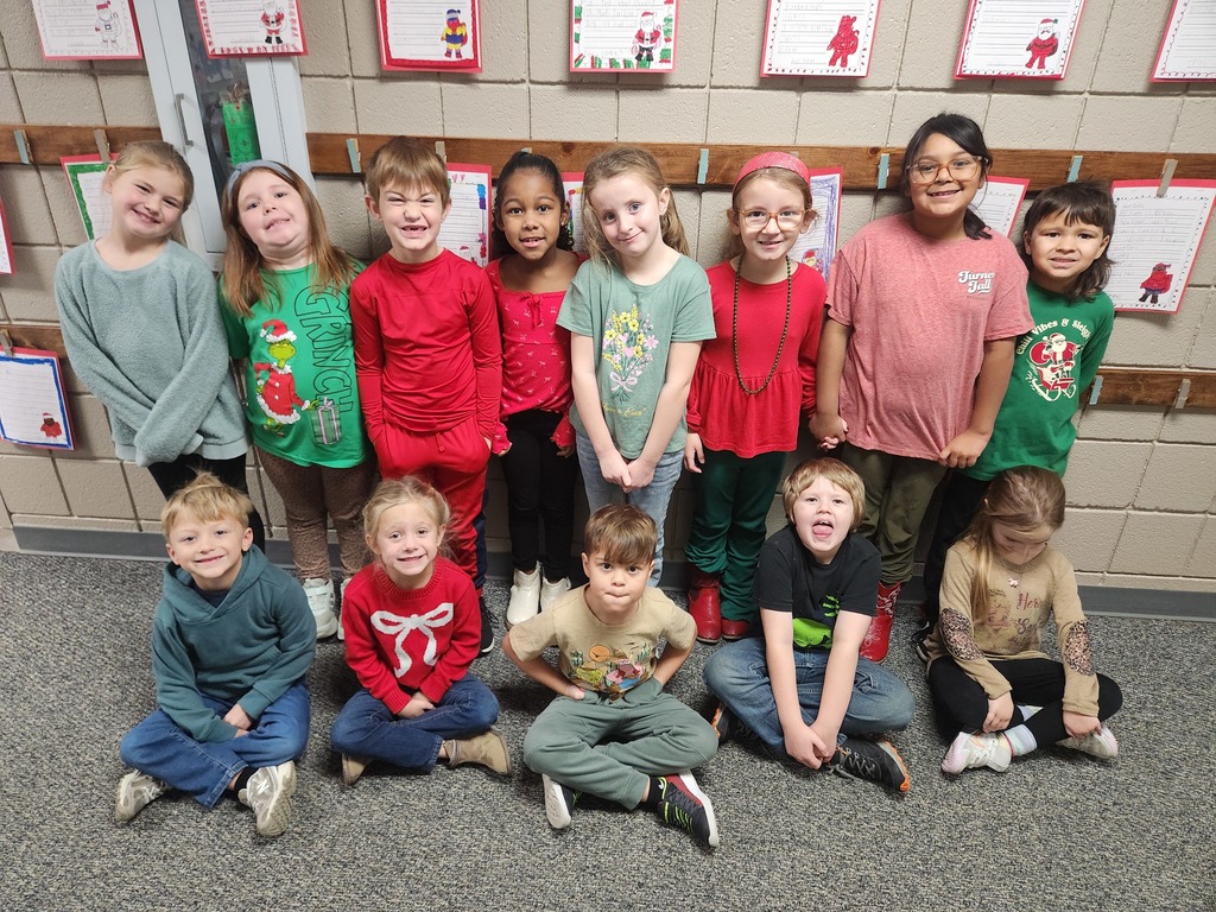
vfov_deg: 58.9
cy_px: 456
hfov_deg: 73.9
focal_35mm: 23
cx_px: 608
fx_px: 808
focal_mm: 5.4
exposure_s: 1/120
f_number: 1.8
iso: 1000
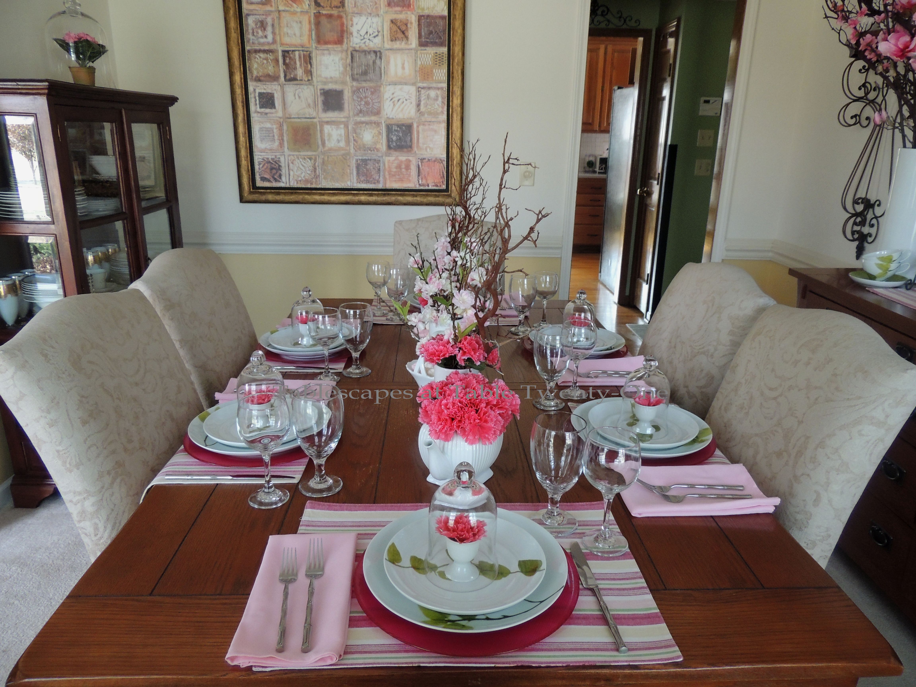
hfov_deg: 71.6
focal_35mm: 24
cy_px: 344
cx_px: 458
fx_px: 635
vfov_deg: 56.8
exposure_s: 1/25
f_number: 3
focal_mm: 4.3
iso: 400
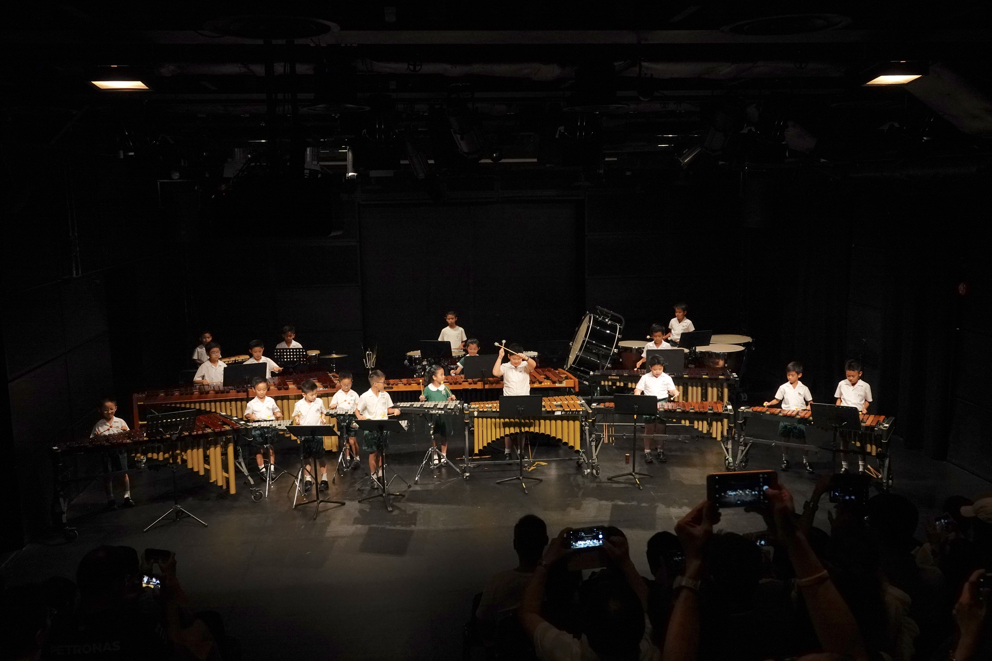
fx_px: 909
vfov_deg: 40.0
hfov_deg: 57.2
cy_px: 330
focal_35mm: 33
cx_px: 496
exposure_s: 1/125
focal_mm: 12.04
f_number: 2.8
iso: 1250
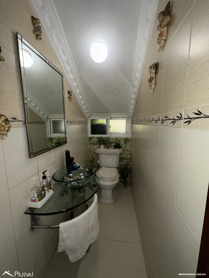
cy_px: 139
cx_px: 104
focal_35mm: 14
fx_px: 113
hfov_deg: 85.7
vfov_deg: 102.1
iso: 80
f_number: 2.2
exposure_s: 1/86
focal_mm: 2.22
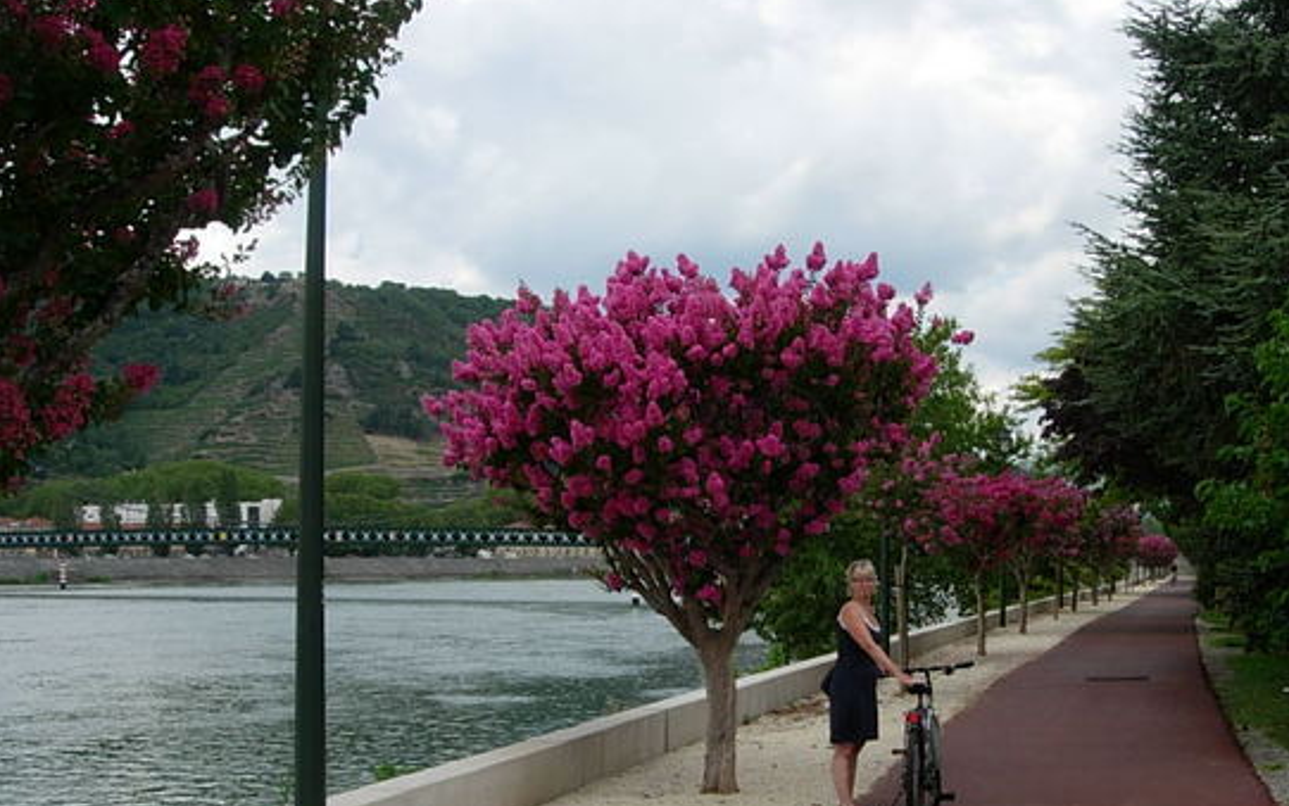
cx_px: 792
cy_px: 610
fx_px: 1827
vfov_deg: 24.6
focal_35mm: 52
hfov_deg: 38.7
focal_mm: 7.8
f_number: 4.8
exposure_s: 1/443
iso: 64
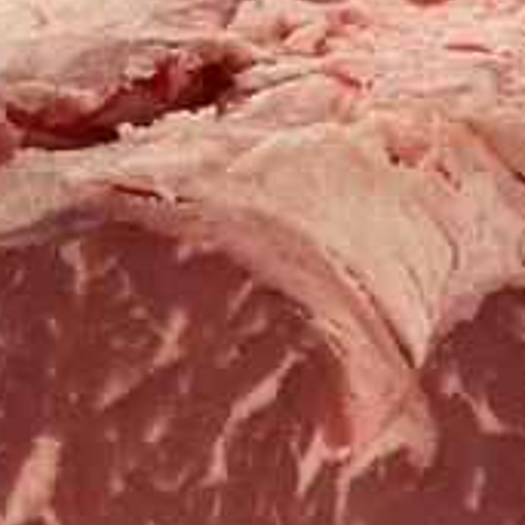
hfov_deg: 9.3
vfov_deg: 9.3
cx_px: 223
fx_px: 3226
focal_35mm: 188
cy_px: 387
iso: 250
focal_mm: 6
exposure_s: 1/120
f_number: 2
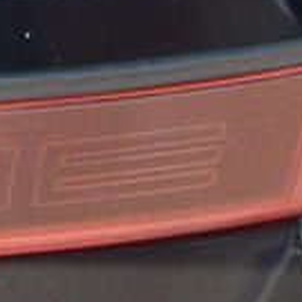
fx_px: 3328
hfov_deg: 4.9
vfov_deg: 5.0
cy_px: -447
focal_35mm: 337
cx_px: -597
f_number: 8
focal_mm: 35
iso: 200
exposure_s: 1/250
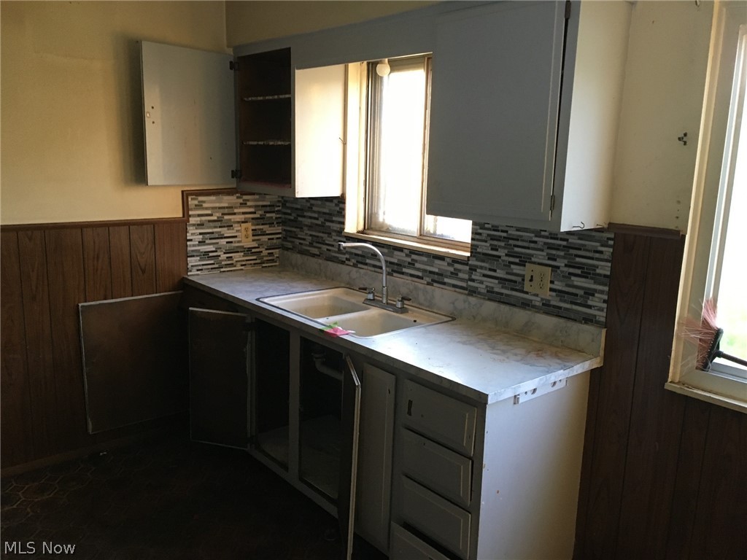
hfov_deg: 61.7
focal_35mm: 29
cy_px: 280
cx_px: 374
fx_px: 626
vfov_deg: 48.2
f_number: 2.2
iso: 125
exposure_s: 1/30
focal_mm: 4.15
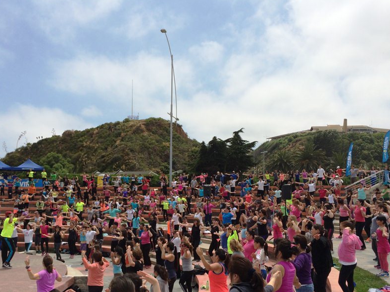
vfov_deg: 36.6
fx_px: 439
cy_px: 184
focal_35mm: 39
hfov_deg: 47.8
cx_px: 175
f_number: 2.2
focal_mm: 4.12
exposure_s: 1/3731
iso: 40
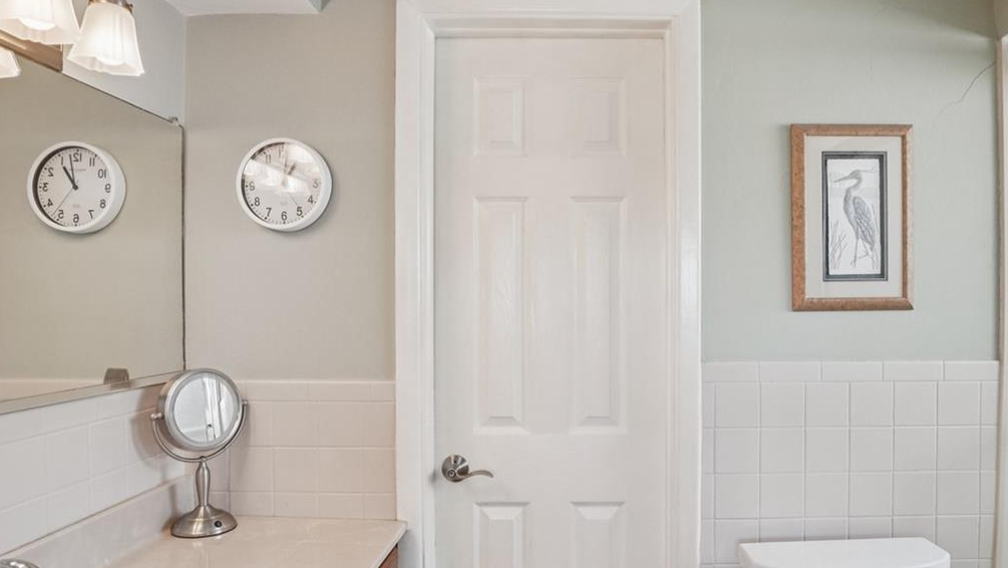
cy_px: 321
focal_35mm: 25
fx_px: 668
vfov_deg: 45.9
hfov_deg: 73.5
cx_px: 585
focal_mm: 10
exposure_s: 1/30
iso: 800
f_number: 8
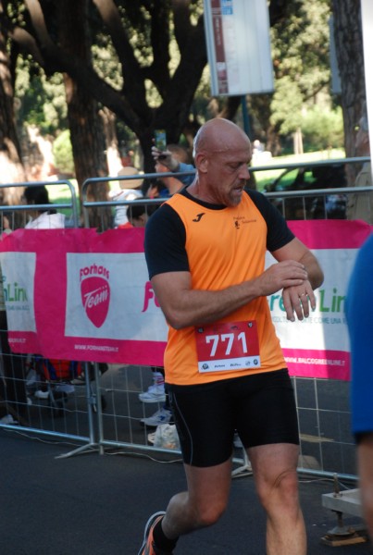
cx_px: 186
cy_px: 278
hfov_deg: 11.5
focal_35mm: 120
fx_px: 1855
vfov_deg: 17.0
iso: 1000
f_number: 5.6
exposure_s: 1/320
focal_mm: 80
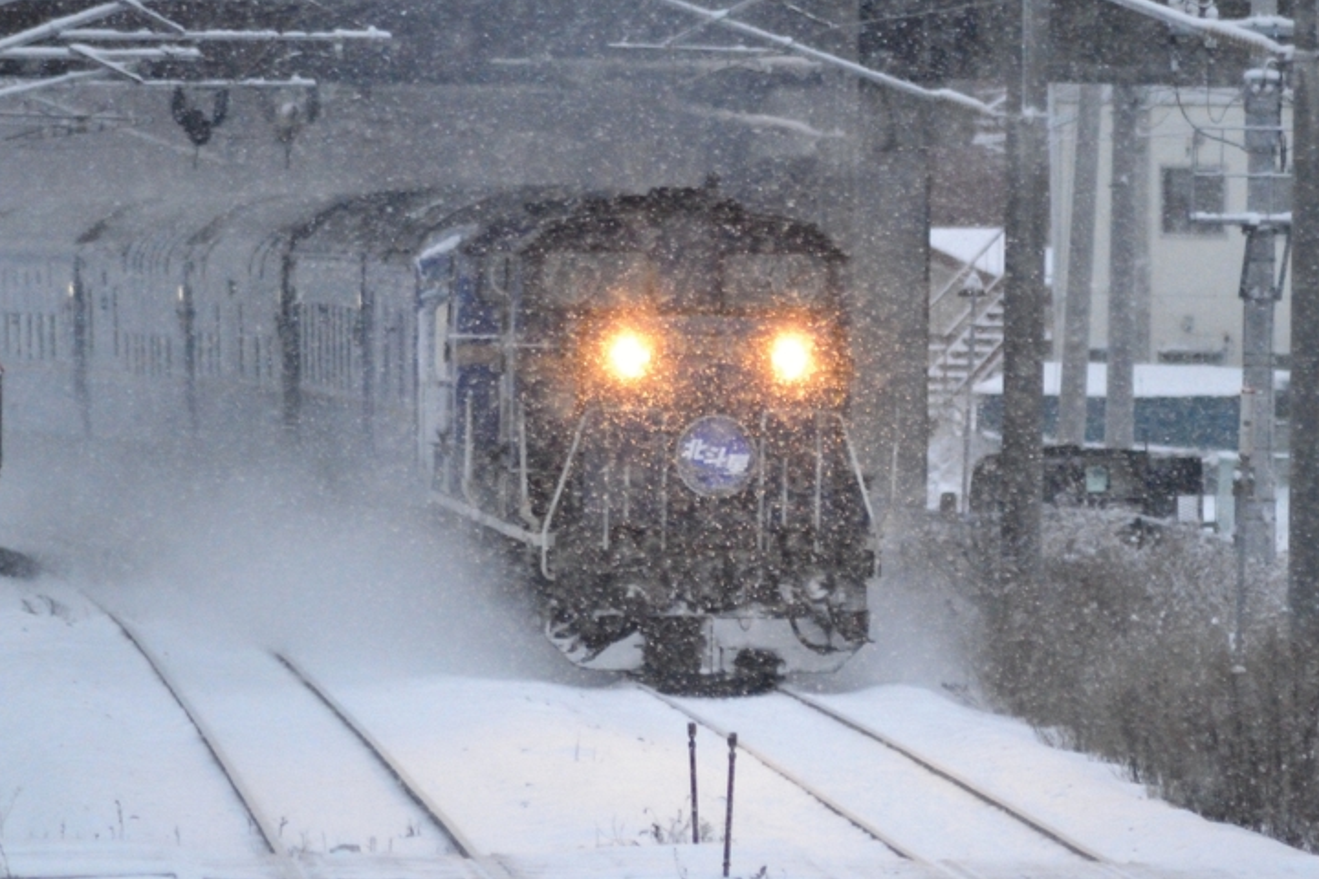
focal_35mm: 640
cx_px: 727
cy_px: 434
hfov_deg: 3.2
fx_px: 23447
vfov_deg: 2.1
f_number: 5.6
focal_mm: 300
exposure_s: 1/250
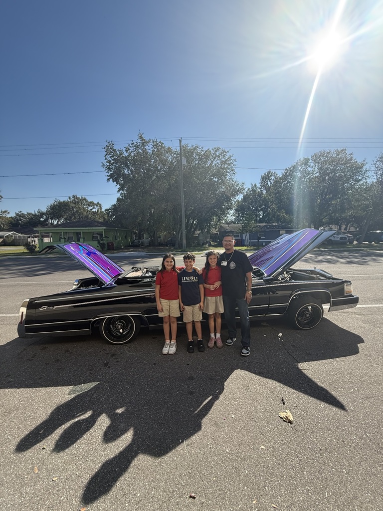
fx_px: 207
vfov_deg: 102.1
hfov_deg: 85.7
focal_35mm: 14
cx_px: 192
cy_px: 256
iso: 64
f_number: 2.2
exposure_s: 1/1125
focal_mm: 2.22
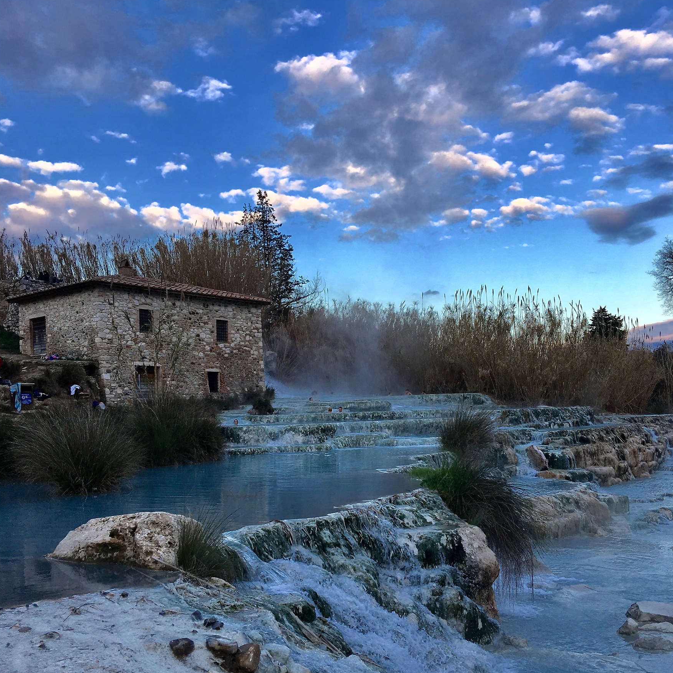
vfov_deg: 47.0
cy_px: 399
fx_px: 770
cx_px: 339
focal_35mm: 35
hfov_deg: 47.2
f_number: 2.2
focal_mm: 4.15
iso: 25
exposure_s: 1/229
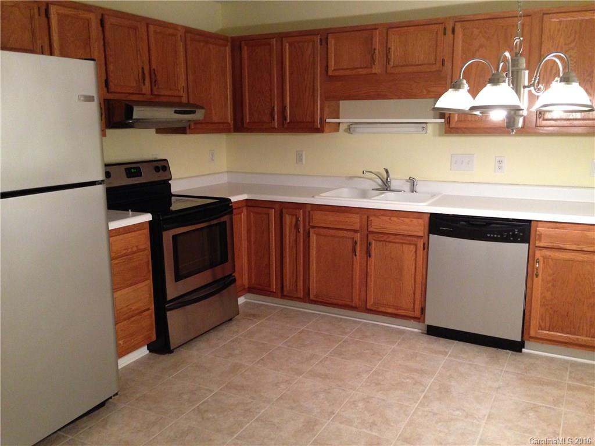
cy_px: 223
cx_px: 298
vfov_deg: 42.9
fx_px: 567
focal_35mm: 33
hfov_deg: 55.4
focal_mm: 4.12
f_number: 2.4
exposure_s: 1/20
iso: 320
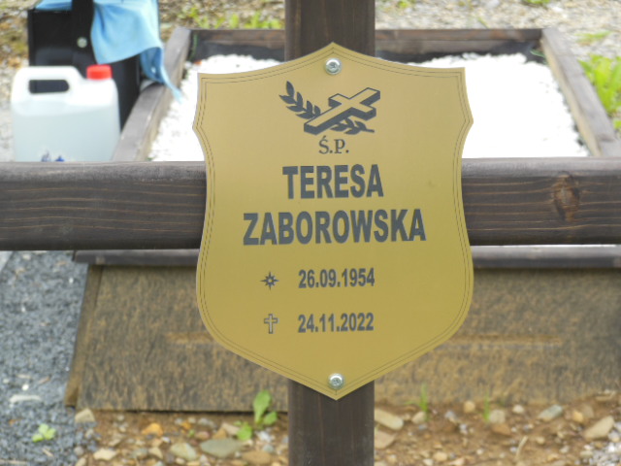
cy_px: 233
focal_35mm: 146
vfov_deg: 10.2
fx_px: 2619
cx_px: 310
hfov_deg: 13.5
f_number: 5.2
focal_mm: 26.1
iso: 125
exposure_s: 1/160
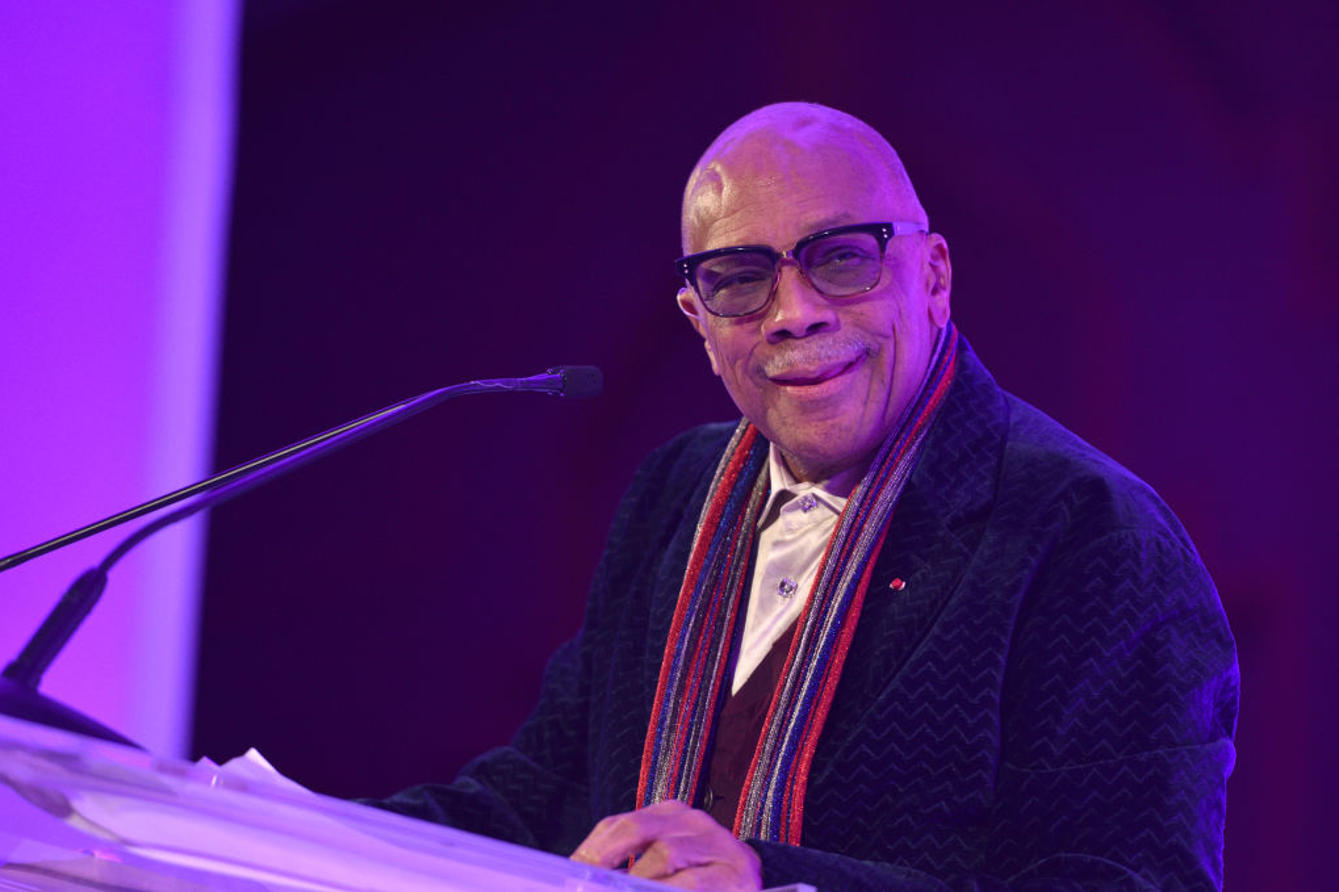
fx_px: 7474
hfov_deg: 10.2
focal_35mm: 201
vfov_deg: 6.8
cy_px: 445
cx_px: 671
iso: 800
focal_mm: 200
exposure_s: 1/320
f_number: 2.8
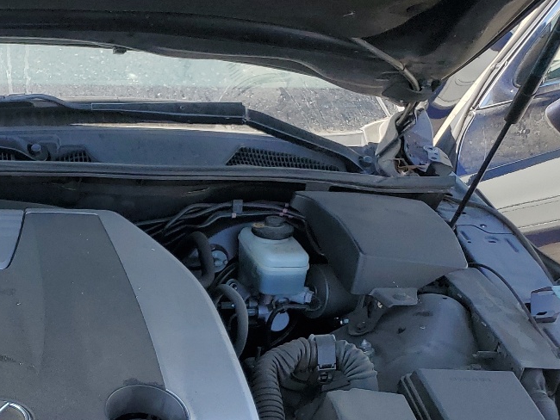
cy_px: 502
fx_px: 1036
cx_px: -67
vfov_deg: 21.4
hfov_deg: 27.5
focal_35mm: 64
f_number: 1.5
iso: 50
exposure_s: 1/769
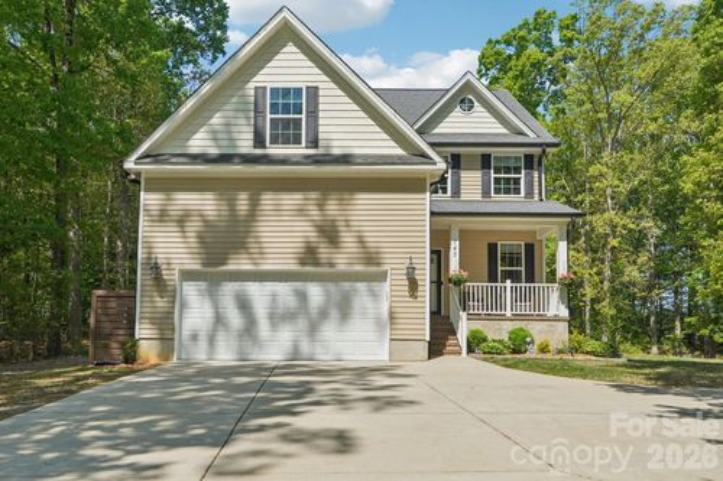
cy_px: 240
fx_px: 602
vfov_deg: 43.6
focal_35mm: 30
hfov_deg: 61.9
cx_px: 362
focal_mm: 20
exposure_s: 1/200
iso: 100
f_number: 8
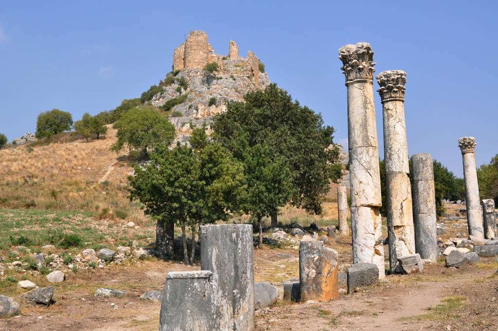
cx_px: 249
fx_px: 622
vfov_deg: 29.8
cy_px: 166
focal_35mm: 45
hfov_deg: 43.7
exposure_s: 1/400
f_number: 10
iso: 200
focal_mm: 30
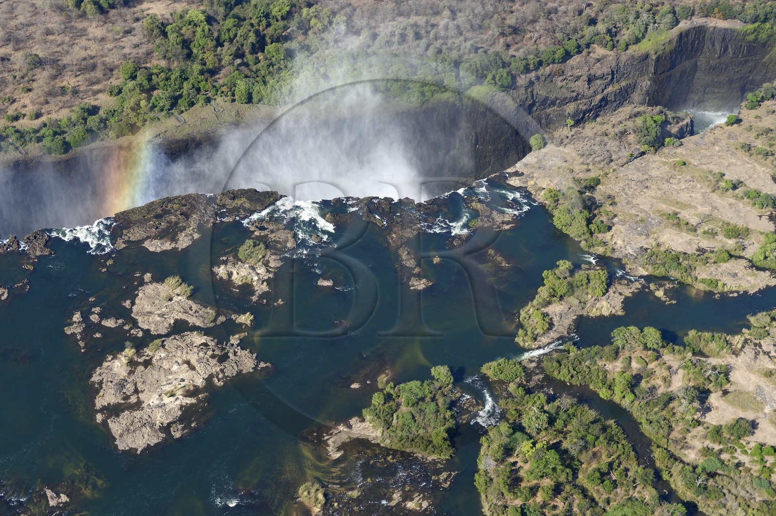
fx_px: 1335
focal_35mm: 62
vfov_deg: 21.9
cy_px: 258
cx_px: 388
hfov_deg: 32.4
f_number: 8
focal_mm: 62
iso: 400
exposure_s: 1/800
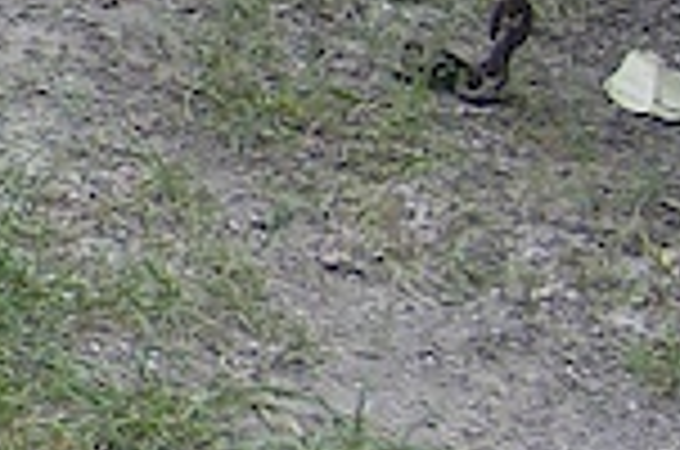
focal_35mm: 199
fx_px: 3751
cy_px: 122
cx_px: -1045
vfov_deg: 6.9
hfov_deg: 9.1
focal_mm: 6
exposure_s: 1/119
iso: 100
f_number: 2.8
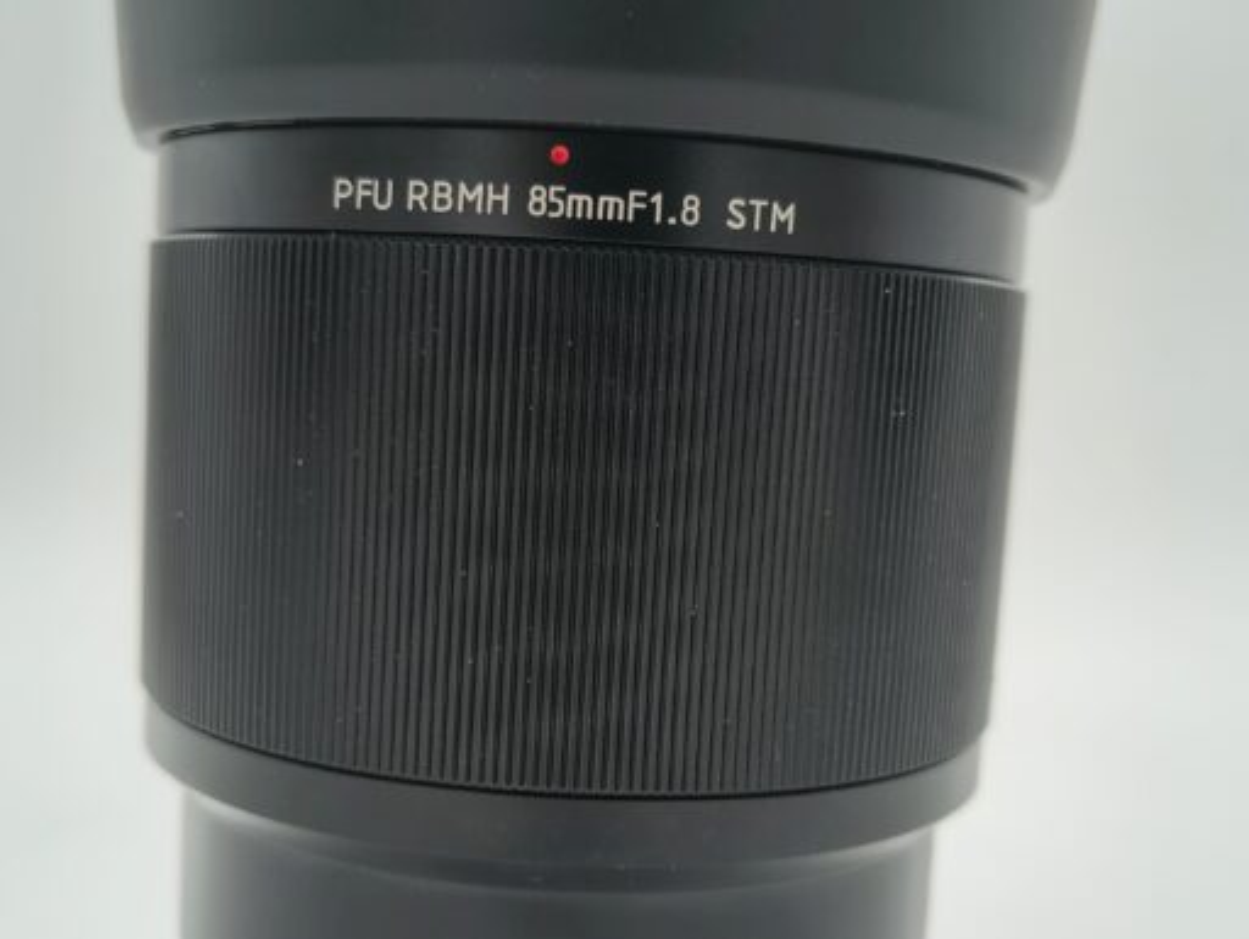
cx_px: 624
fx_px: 867
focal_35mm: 24
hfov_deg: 71.5
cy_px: 470
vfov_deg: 56.9
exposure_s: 1/277
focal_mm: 5.56
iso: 100
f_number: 1.8
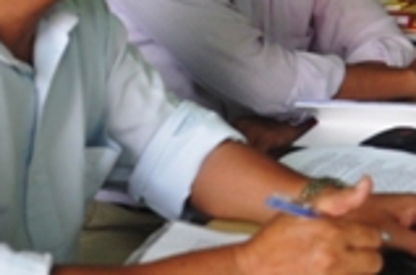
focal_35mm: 109
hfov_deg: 17.9
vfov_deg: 12.4
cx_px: 500
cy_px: 43
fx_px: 1256
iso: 400
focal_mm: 18
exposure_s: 1/100
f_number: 5
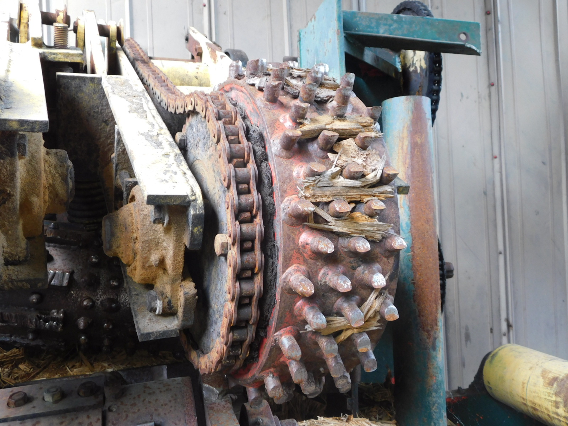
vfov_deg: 39.7
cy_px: 213
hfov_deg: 51.4
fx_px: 591
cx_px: 284
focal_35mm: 36
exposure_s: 1/30
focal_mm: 6.3
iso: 140
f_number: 3.5
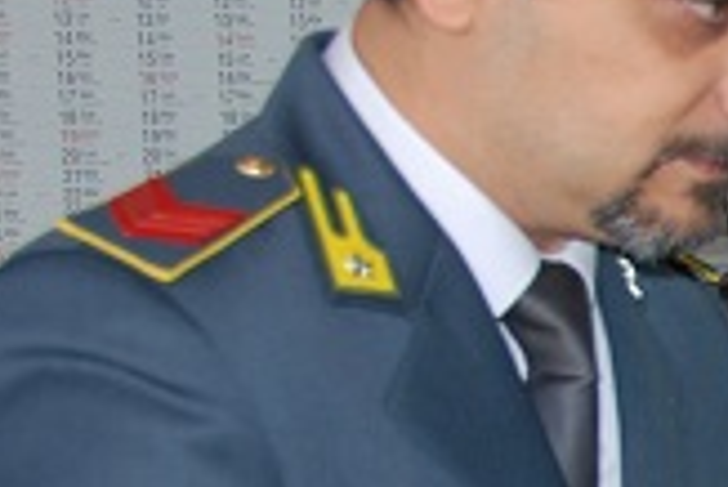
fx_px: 3582
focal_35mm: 177
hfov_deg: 10.6
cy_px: 699
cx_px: 1469
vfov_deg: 7.7
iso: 200
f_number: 3.8
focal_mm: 24
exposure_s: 1/60
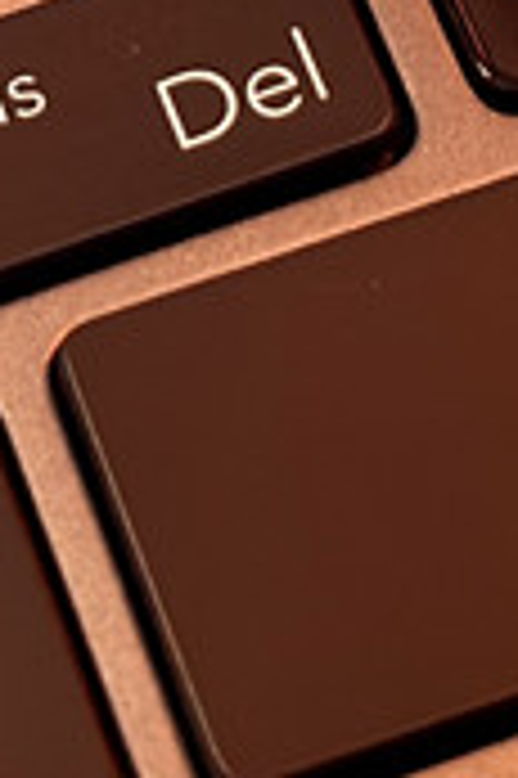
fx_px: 5298
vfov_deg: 8.2
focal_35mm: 245
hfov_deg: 5.6
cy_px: -380
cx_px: 36
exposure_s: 1/60
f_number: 1.78
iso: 160
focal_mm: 6.86
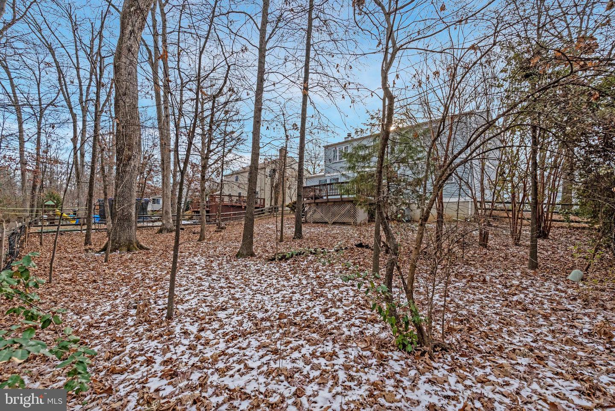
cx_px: 308
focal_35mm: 16
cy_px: 206
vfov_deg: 72.1
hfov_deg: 95.0
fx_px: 282
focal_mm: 16.5
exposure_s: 1/1250
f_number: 7.1
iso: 1250
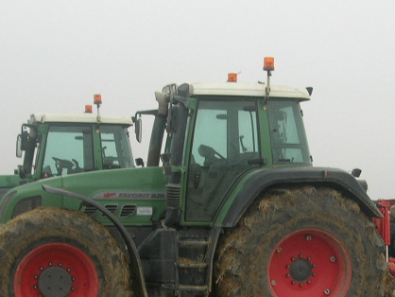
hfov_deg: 20.9
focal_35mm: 93
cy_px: 261
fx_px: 1062
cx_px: 298
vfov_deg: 15.7
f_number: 4.8
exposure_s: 1/132
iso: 64
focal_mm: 7.8
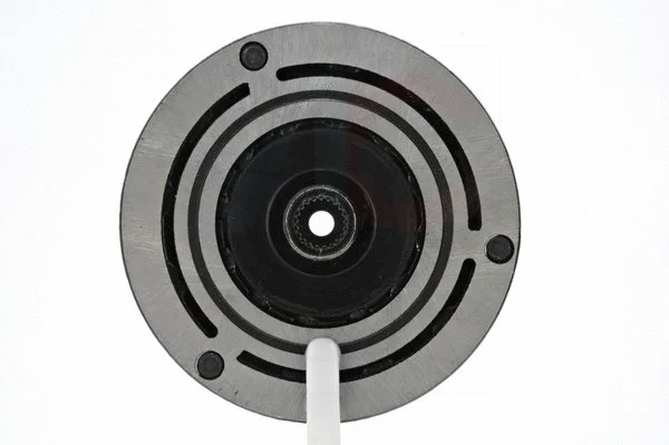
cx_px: 334
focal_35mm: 120
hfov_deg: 17.1
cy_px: 222
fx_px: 2228
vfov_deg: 11.4
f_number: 25
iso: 1600
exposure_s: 1/15
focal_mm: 80
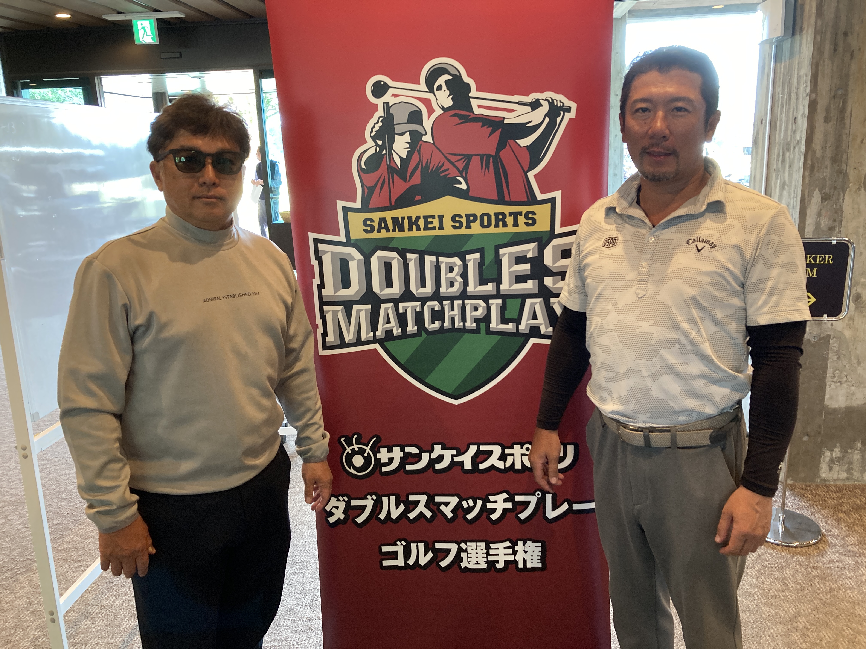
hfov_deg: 63.4
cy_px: 324
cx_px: 433
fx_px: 700
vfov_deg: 49.7
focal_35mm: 28
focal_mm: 3.99
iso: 160
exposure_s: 1/50
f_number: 1.8
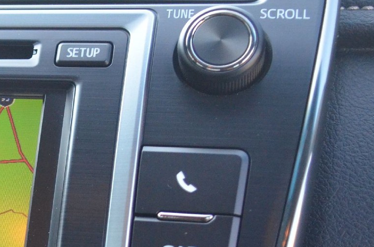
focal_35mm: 113
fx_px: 1167
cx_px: -138
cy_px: 281
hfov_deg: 16.9
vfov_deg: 11.9
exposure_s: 1/200
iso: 1600
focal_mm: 23
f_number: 2.8
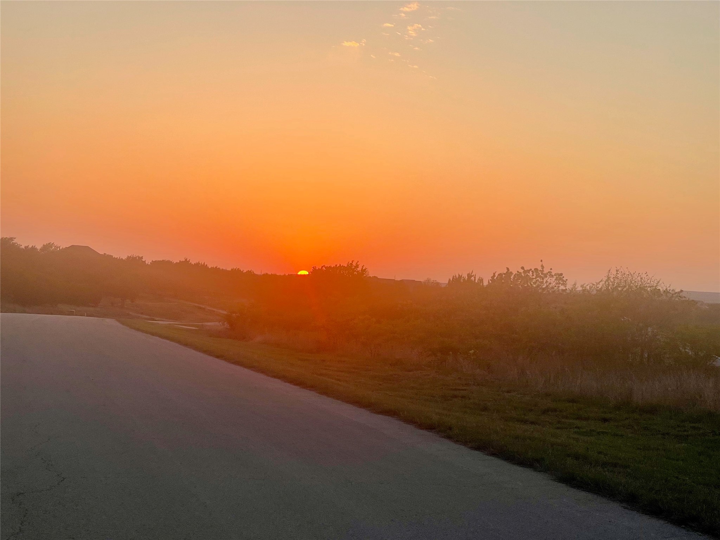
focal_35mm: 64
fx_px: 1331
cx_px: 360
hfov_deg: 30.3
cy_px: 270
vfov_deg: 22.9
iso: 20
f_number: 2.2
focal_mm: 7.5
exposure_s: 1/196
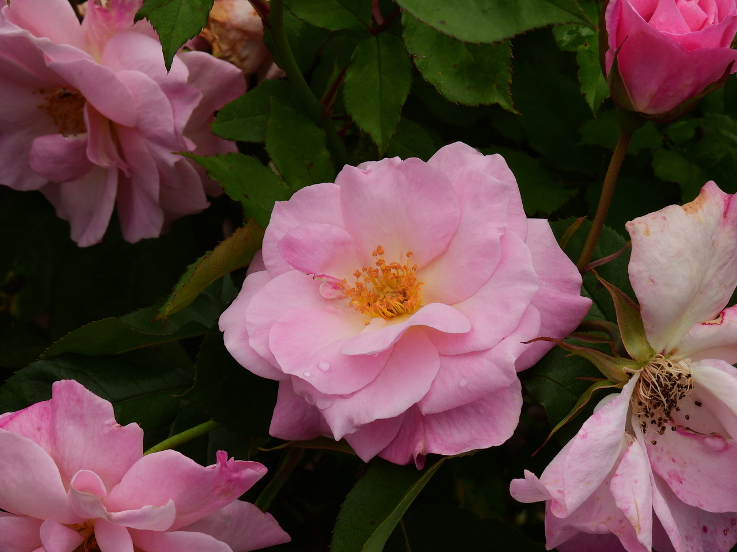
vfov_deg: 6.8
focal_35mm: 220
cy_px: 276
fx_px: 4684
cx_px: 368
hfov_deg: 9.0
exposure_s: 1/1000
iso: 100
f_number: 4.5
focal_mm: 39.3
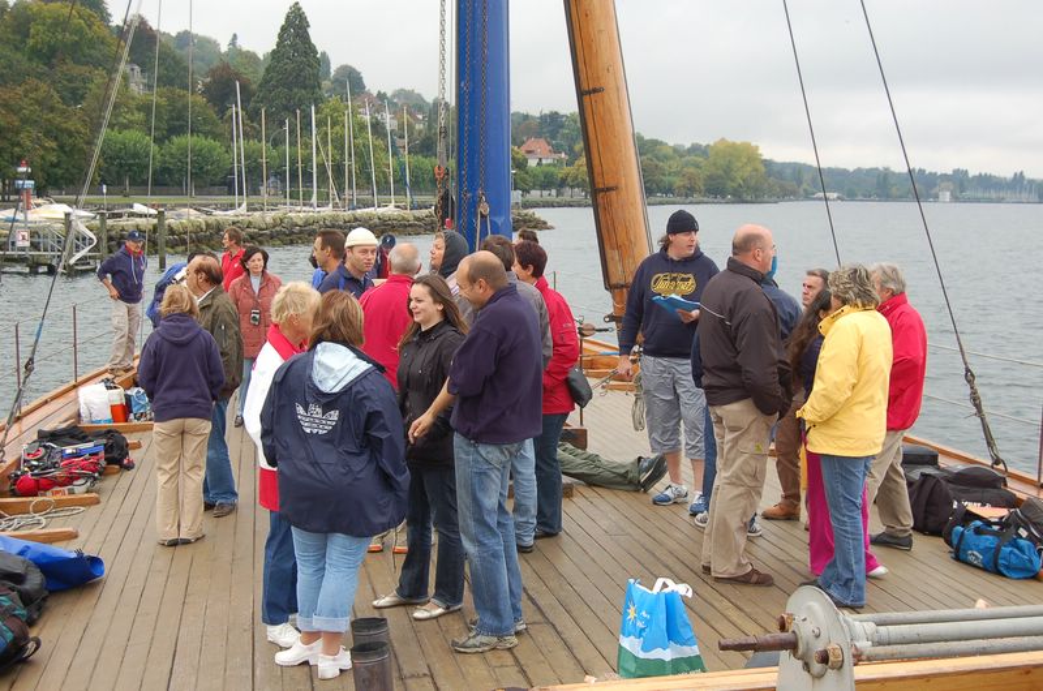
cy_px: 346
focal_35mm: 46
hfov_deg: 42.4
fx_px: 1345
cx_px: 522
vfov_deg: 28.8
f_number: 5.6
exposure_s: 1/125
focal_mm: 31
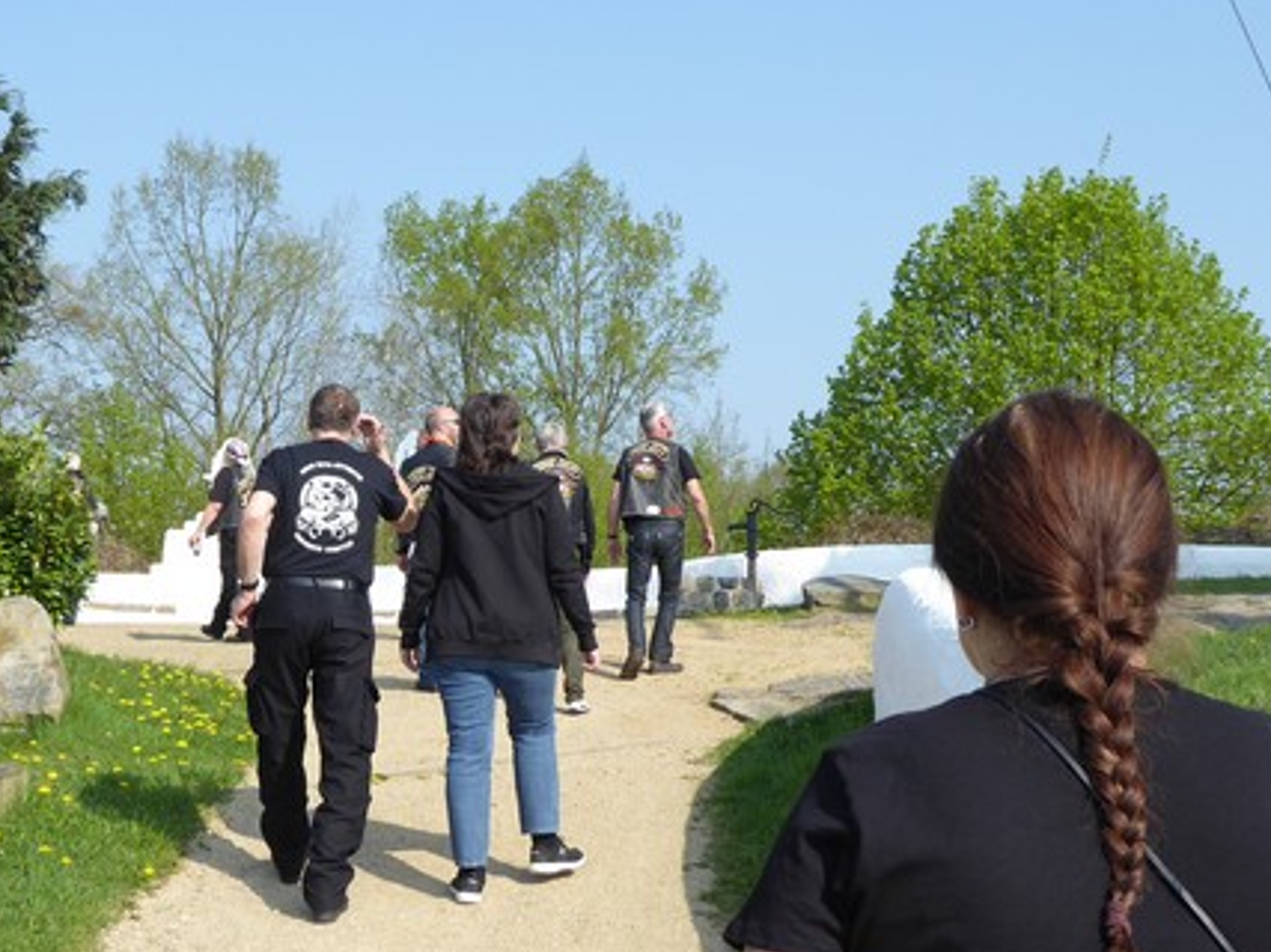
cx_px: 455
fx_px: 1872
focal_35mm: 51
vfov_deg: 28.5
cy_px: 497
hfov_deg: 37.2
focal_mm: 5.8
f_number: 3.6
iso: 80
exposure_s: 1/500
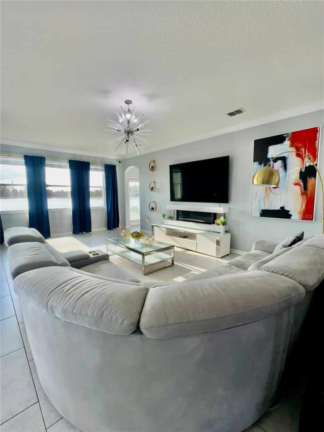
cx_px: 162
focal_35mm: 14
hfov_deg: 85.7
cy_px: 216
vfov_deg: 102.1
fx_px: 175
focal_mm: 2.22
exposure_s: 1/120
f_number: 2.2
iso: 40
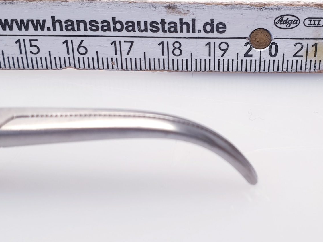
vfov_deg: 24.8
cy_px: 102
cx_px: 222
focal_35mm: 59
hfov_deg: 32.4
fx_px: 551
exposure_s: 1/50
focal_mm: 4.3
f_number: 2.4
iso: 64
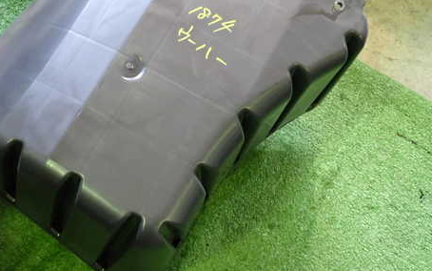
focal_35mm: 42
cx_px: 169
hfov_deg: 46.9
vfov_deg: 30.5
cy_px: 107
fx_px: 495
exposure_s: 1/30
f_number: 2.3
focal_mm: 5.4
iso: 400
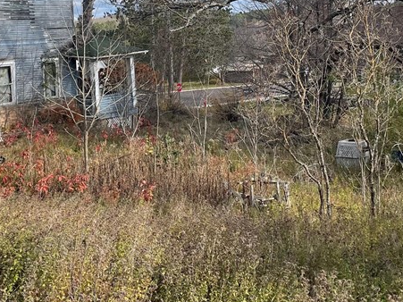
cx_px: 181
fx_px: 687
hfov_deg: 32.7
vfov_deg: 24.3
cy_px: 49
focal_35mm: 59
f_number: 1.6
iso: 32
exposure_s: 1/2564
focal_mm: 4.2
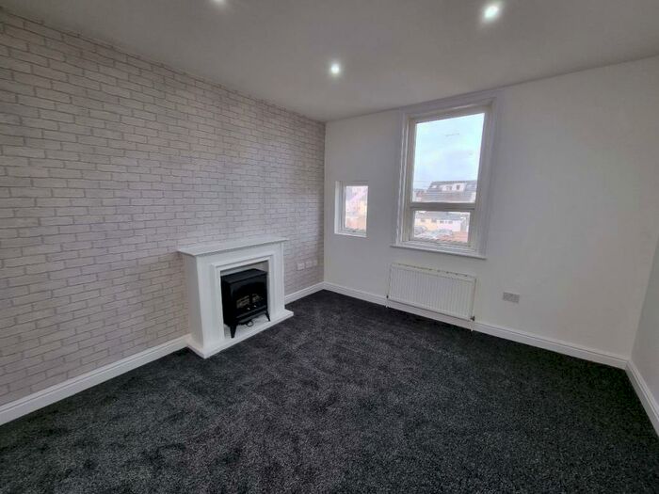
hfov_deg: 106.2
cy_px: 247
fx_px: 247
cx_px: 330
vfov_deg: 89.9
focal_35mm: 13
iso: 80
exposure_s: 1/50
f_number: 2.2
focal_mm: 2.2
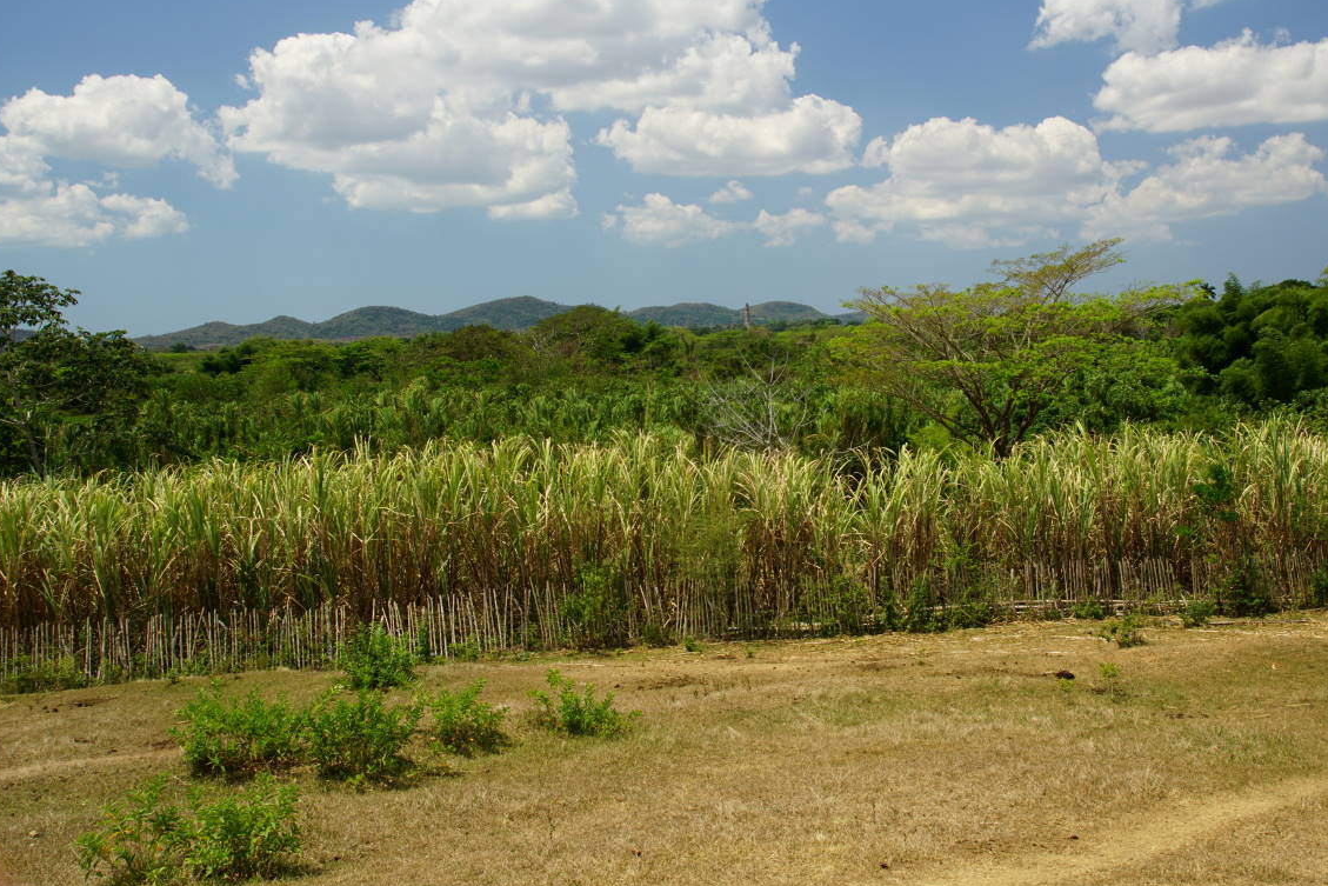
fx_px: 1254
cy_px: 402
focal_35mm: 34
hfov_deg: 55.7
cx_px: 736
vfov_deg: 38.9
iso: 125
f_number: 11
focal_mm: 20
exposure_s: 1/60
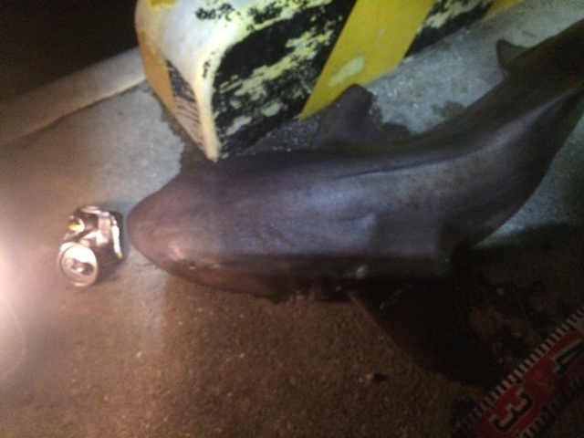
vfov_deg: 46.8
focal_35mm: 30
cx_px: 292
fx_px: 506
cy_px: 219
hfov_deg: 60.0
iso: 640
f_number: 2.2
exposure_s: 1/15
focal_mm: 4.12
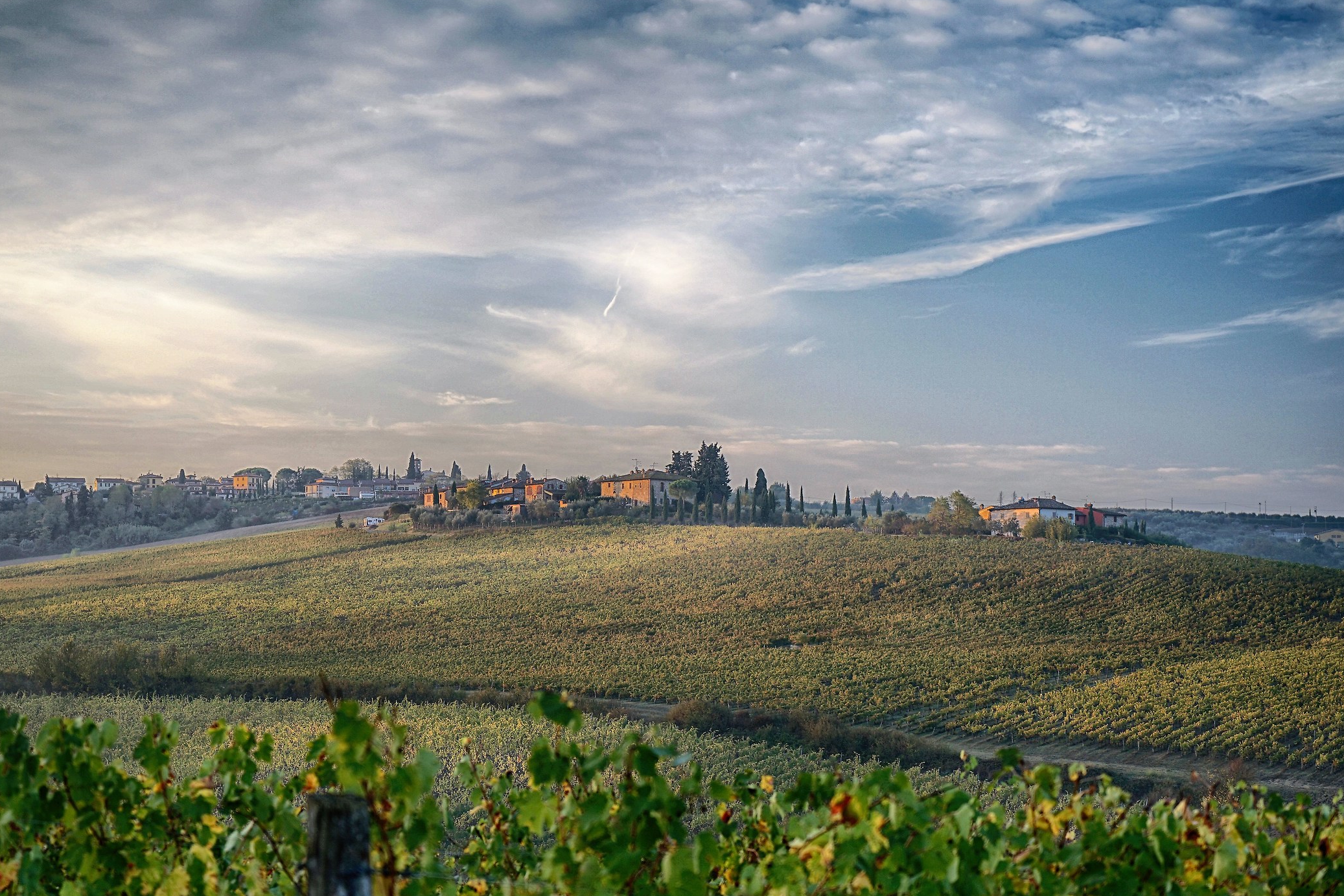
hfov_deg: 25.1
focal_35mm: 81
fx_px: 3024
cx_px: 640
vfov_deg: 16.9
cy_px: 496
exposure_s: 1/40
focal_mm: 70
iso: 100
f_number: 5
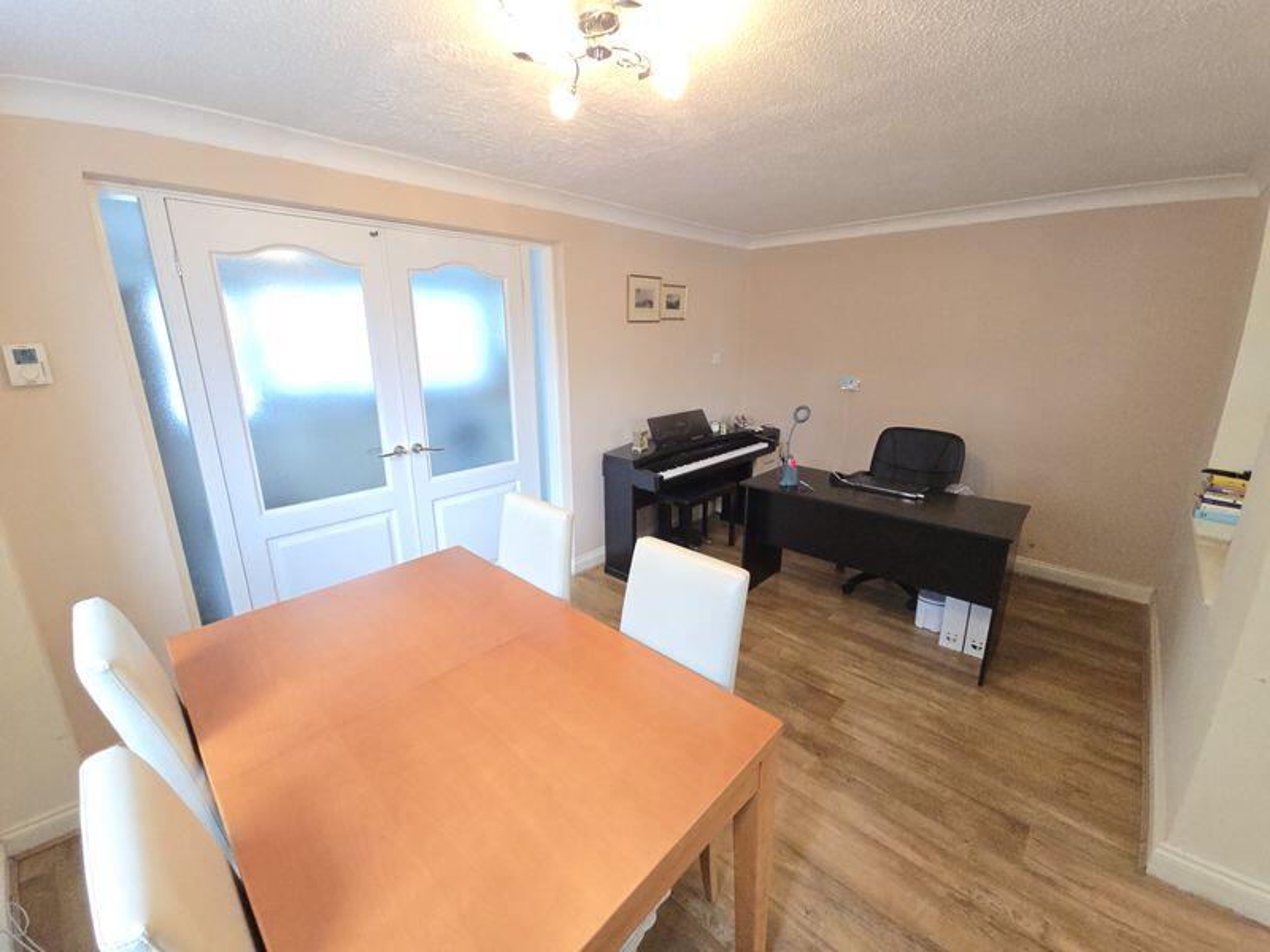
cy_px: 476
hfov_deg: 106.2
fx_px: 477
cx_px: 635
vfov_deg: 89.9
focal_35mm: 13
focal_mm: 2.2
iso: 320
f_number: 2.2
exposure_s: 1/50
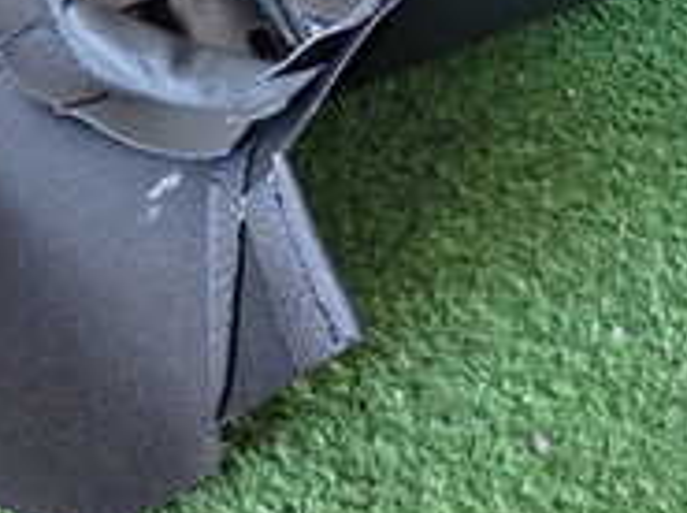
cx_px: 538
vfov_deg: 13.5
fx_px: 2060
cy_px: -204
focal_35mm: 104
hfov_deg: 18.8
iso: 640
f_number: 2.4
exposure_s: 1/30
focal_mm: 5.79
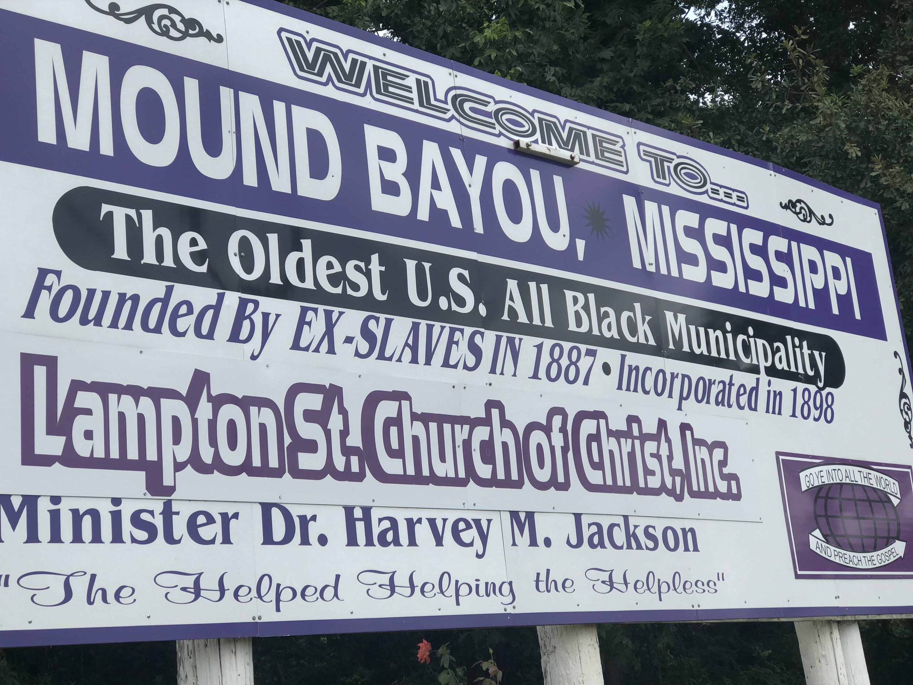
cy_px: 342
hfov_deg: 33.8
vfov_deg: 25.7
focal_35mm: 57
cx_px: 456
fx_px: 1503
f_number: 2.8
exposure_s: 1/666
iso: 20
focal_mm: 6.6
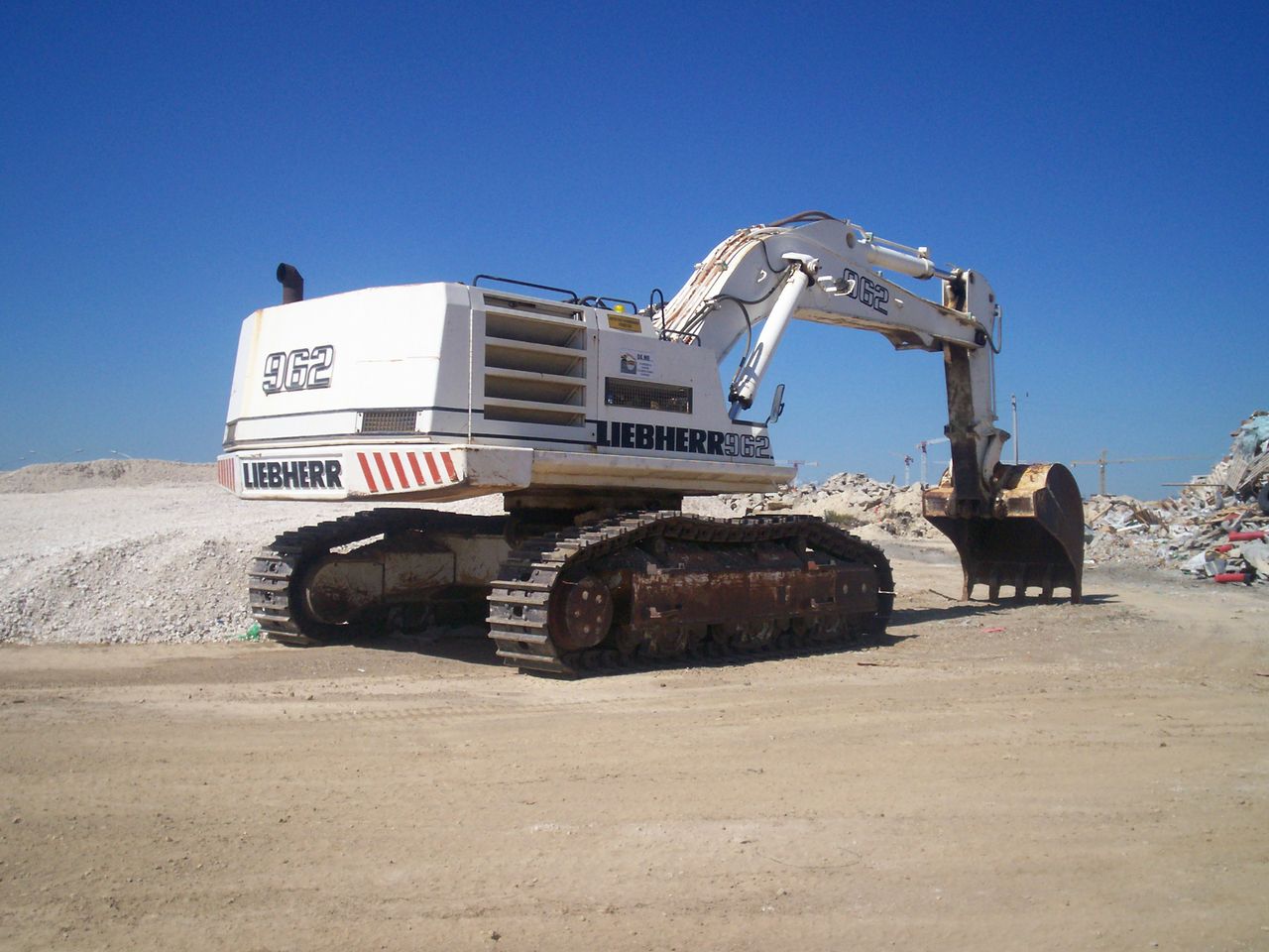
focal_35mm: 36
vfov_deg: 39.7
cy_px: 476
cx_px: 634
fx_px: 1320
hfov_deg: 51.4
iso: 100
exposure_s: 1/1209
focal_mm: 5.9
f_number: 4.5
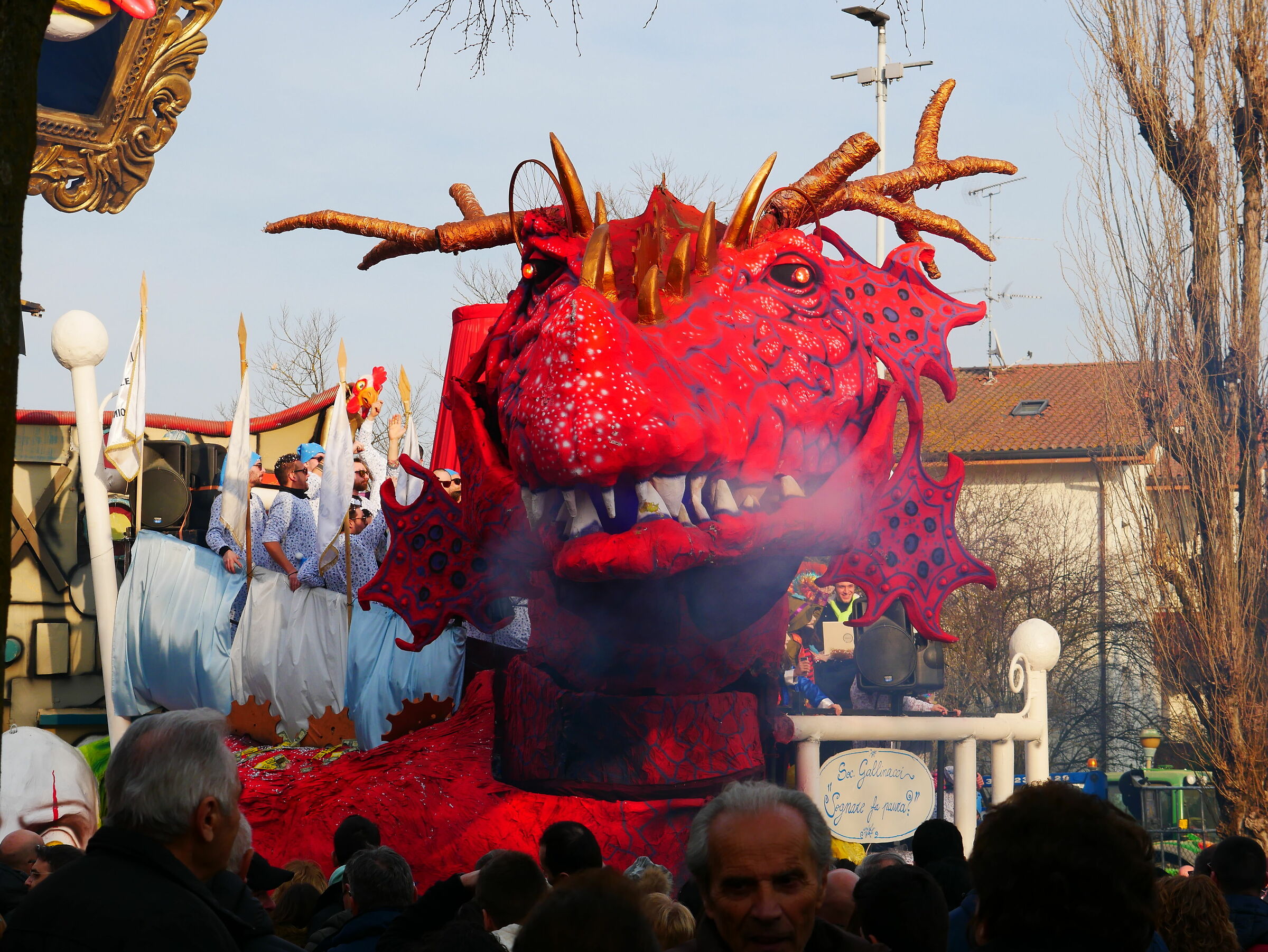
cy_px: 476
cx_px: 634
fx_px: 3298
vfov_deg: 16.4
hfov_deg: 21.8
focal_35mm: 90
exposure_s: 1/400
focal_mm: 45
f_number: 8
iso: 200
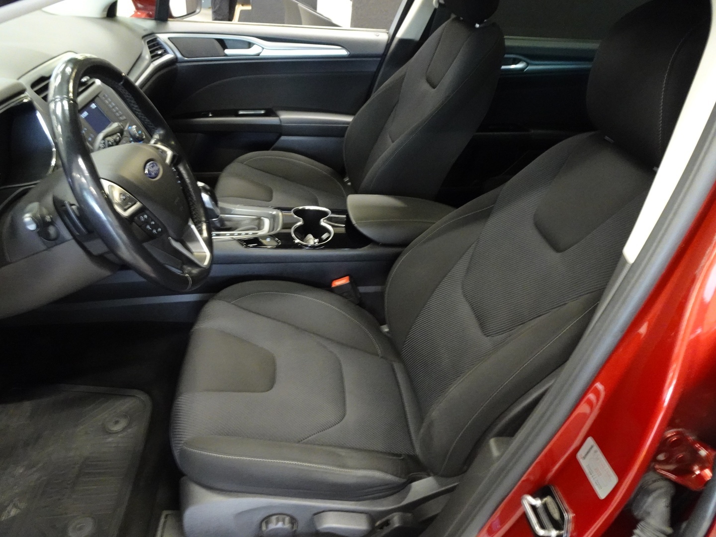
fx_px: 496
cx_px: 358
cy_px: 268
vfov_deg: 56.8
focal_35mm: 24
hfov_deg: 71.6
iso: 800
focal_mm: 4.25
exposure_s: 1/8
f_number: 3.5
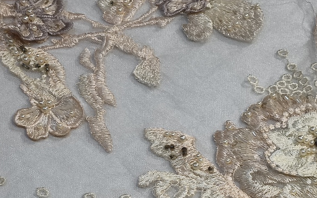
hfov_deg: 12.1
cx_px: 219
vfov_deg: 7.5
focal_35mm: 173
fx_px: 1494
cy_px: 250
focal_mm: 8.8
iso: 160
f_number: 2
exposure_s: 1/50
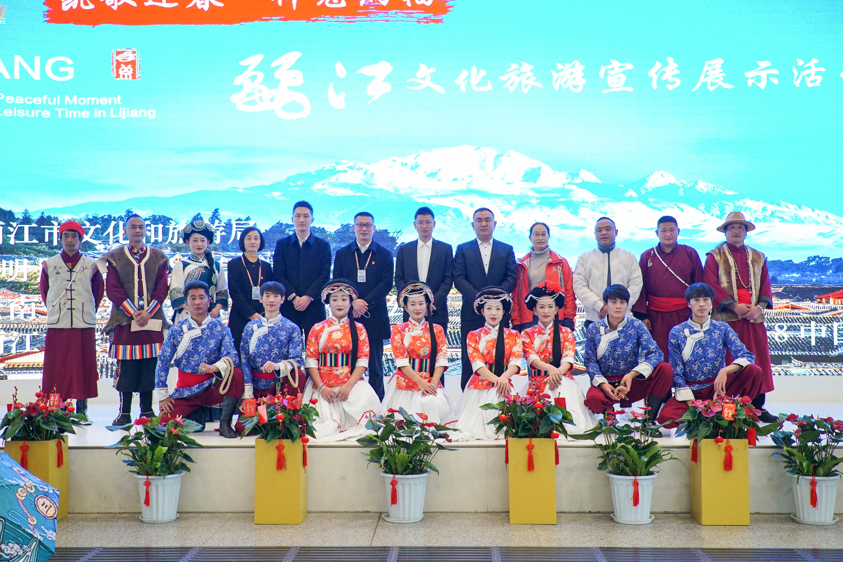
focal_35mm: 40
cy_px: 281
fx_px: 937
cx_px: 422
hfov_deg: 48.5
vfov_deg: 33.4
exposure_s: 1/200
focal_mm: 40
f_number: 4
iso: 2000
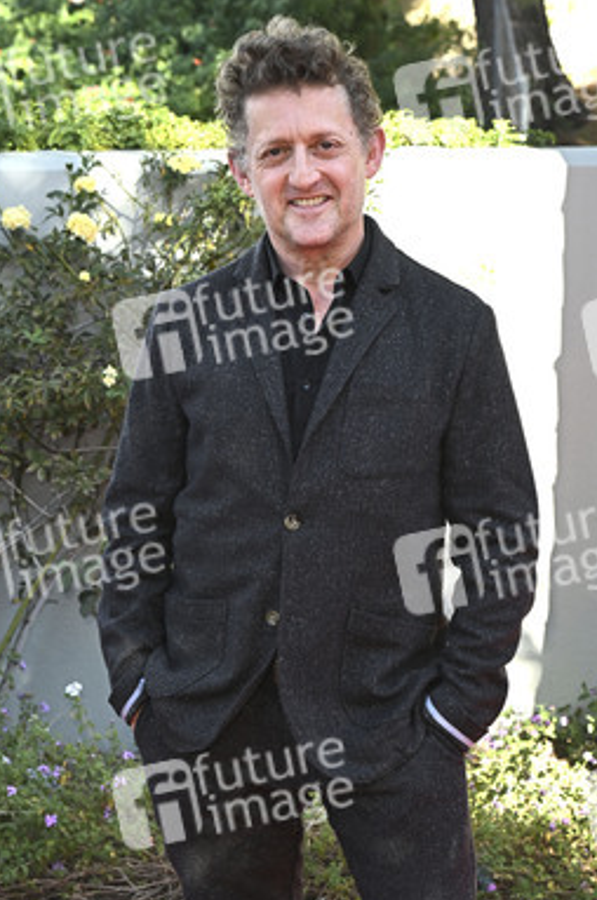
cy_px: 442
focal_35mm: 46
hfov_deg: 29.1
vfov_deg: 42.8
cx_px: 301
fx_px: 1148
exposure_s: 1/320
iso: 640
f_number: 5.6
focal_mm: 44
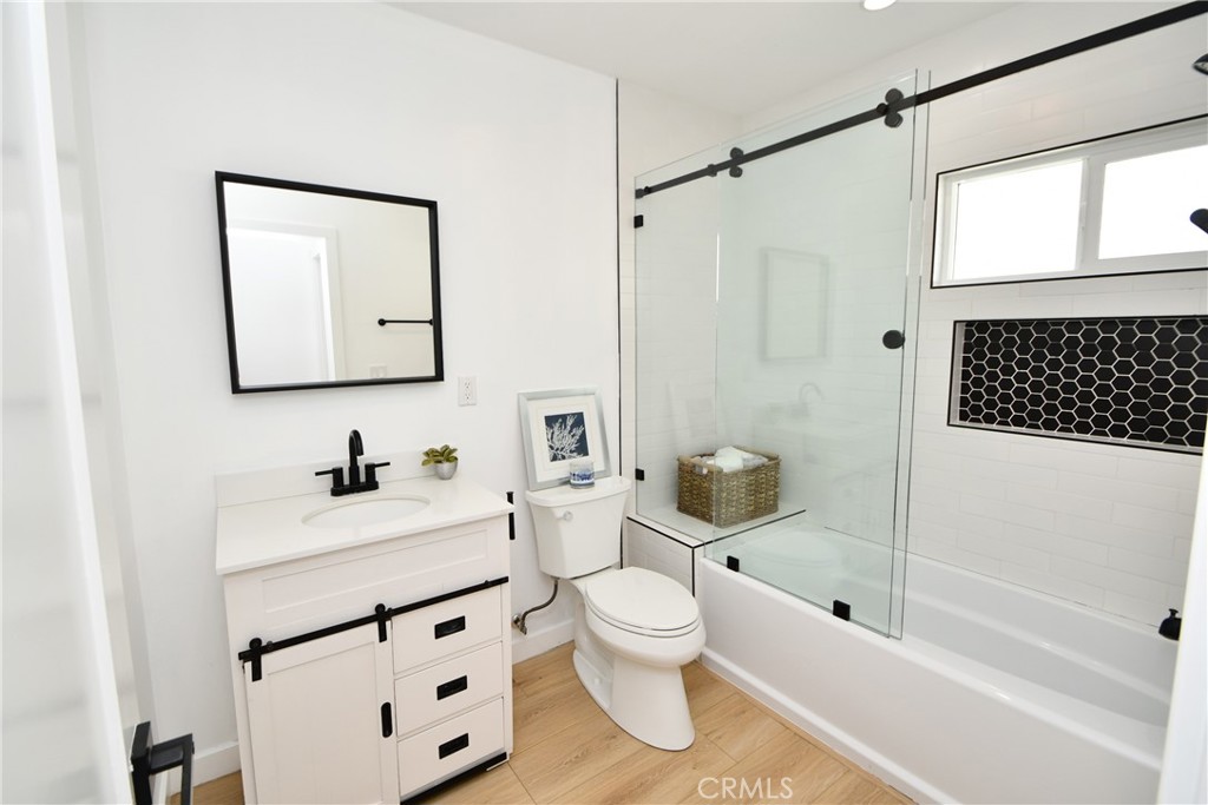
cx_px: 604
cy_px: 402
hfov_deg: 100.4
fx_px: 503
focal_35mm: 15
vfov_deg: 77.3
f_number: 5.6
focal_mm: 10
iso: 200
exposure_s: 1/125
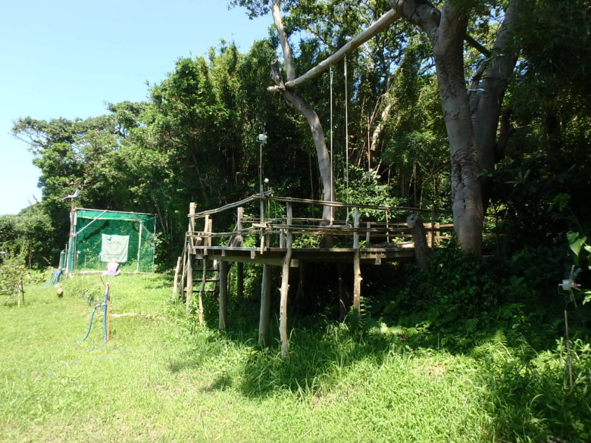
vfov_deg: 63.4
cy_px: 222
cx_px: 296
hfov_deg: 79.0
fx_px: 359
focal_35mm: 21
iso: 125
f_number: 3.5
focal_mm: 3.7
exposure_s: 1/320
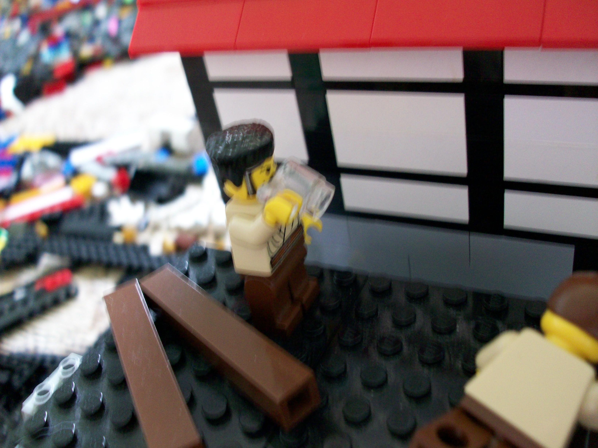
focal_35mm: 34
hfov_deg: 54.0
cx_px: 299
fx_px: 587
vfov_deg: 41.8
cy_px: 224
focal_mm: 5.7
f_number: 2.8
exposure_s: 1/10.5
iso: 160
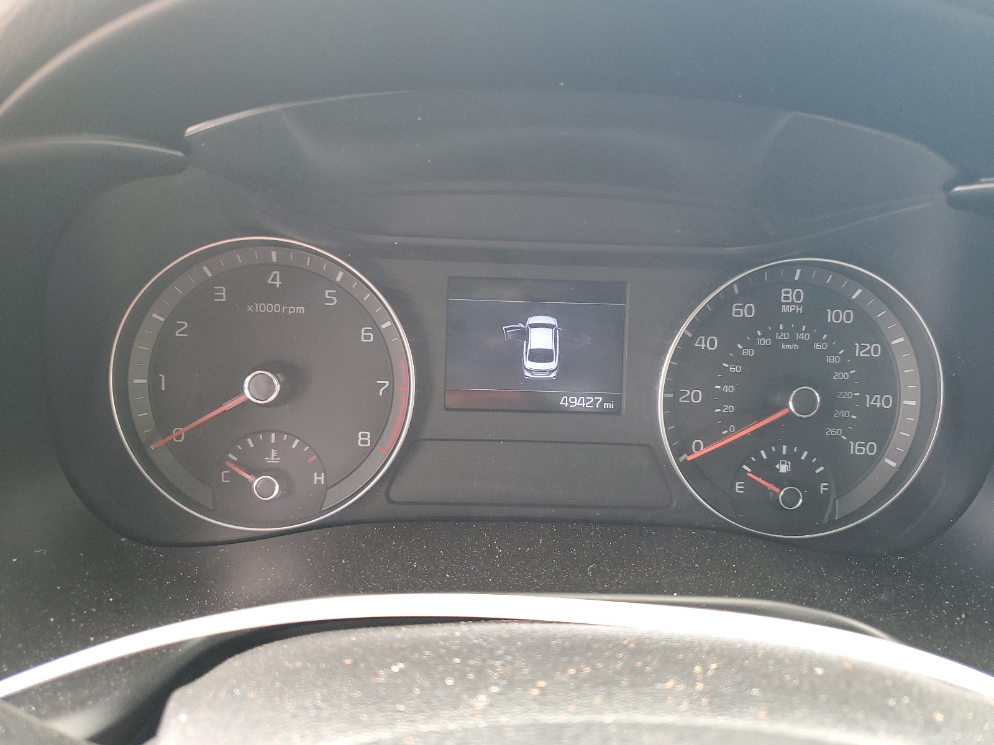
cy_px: 372
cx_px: 497
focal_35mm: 26
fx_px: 747
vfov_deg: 53.1
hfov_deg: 67.3
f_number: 1.5
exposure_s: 1/60.2
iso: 117
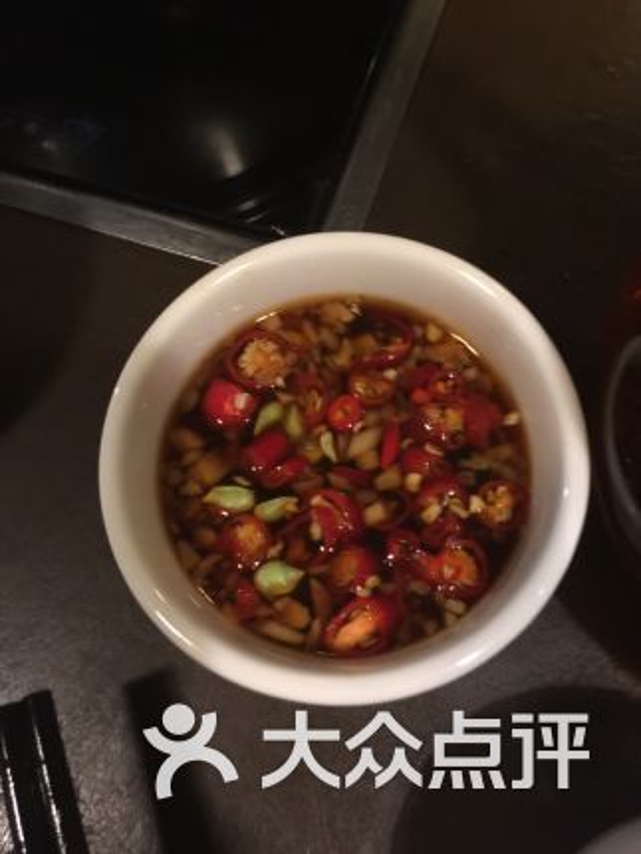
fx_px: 715
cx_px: 320
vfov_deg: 61.6
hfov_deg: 48.3
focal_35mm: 29
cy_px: 427
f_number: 2.2
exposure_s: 1/8
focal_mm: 4.15
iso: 160
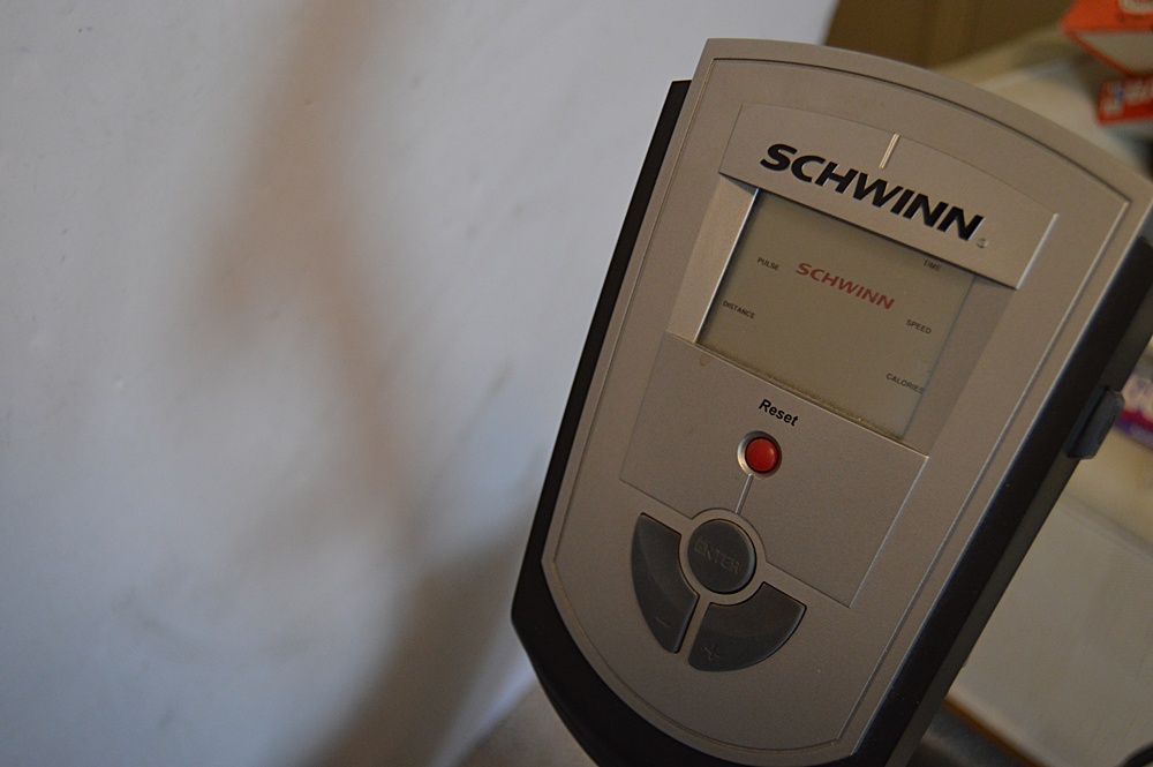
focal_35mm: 36
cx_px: 576
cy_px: 384
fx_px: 1152
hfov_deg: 53.2
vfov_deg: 36.8
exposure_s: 1/60
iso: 1100
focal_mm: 24
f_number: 3.8
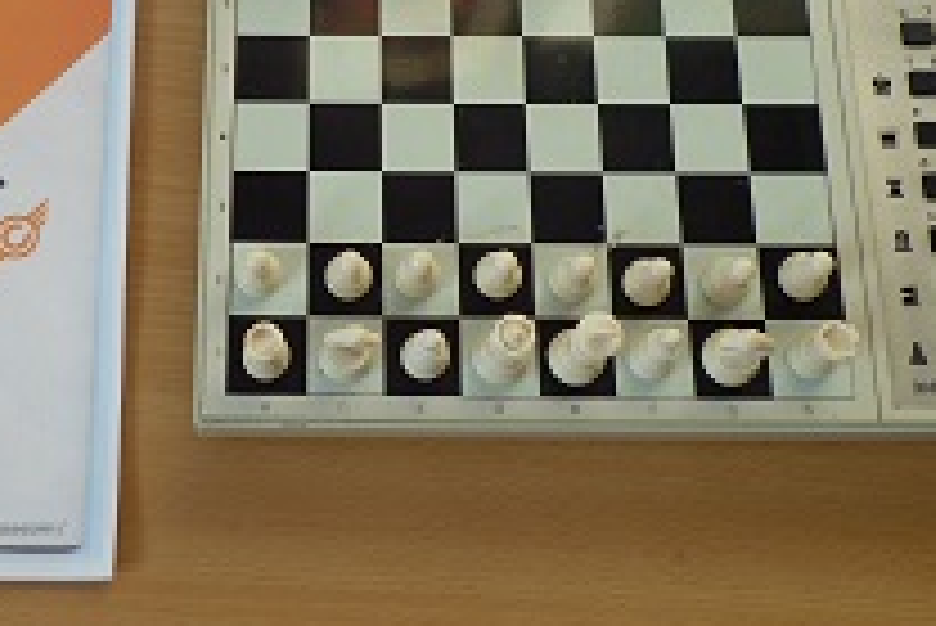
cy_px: 144
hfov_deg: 39.1
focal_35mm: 50
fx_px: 1301
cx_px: 302
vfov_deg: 26.6
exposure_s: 1/80
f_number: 2.8
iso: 80
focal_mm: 4.4
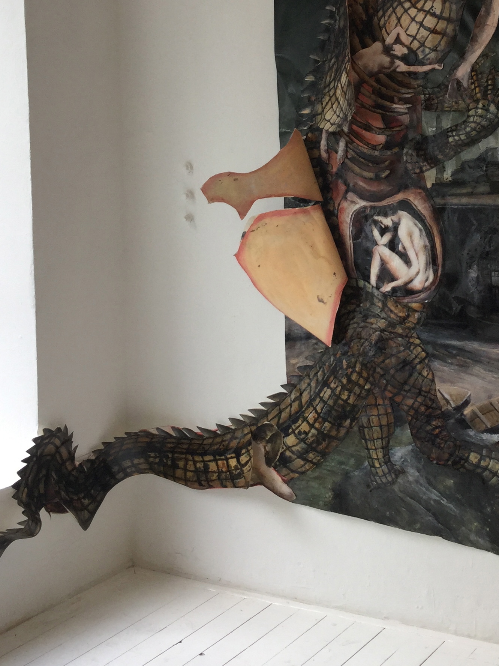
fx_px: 1096
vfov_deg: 33.3
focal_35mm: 57
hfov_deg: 25.4
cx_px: 372
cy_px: 185
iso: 32
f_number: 2.4
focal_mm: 3.3
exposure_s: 1/100
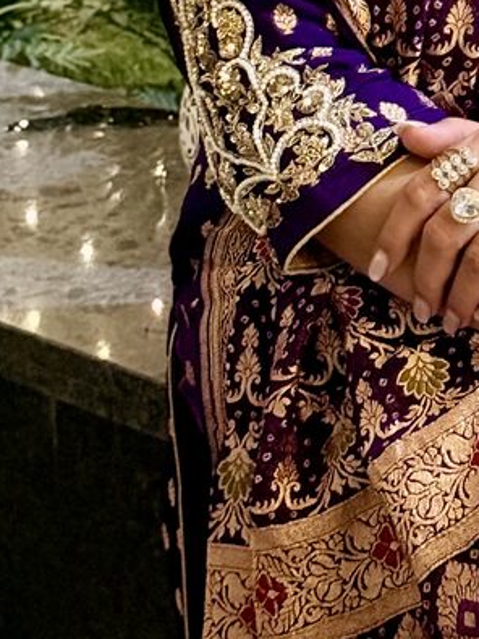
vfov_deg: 11.7
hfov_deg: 9.0
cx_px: 597
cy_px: -302
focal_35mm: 162
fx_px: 2991
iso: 500
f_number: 1.78
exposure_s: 1/33
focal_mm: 6.76
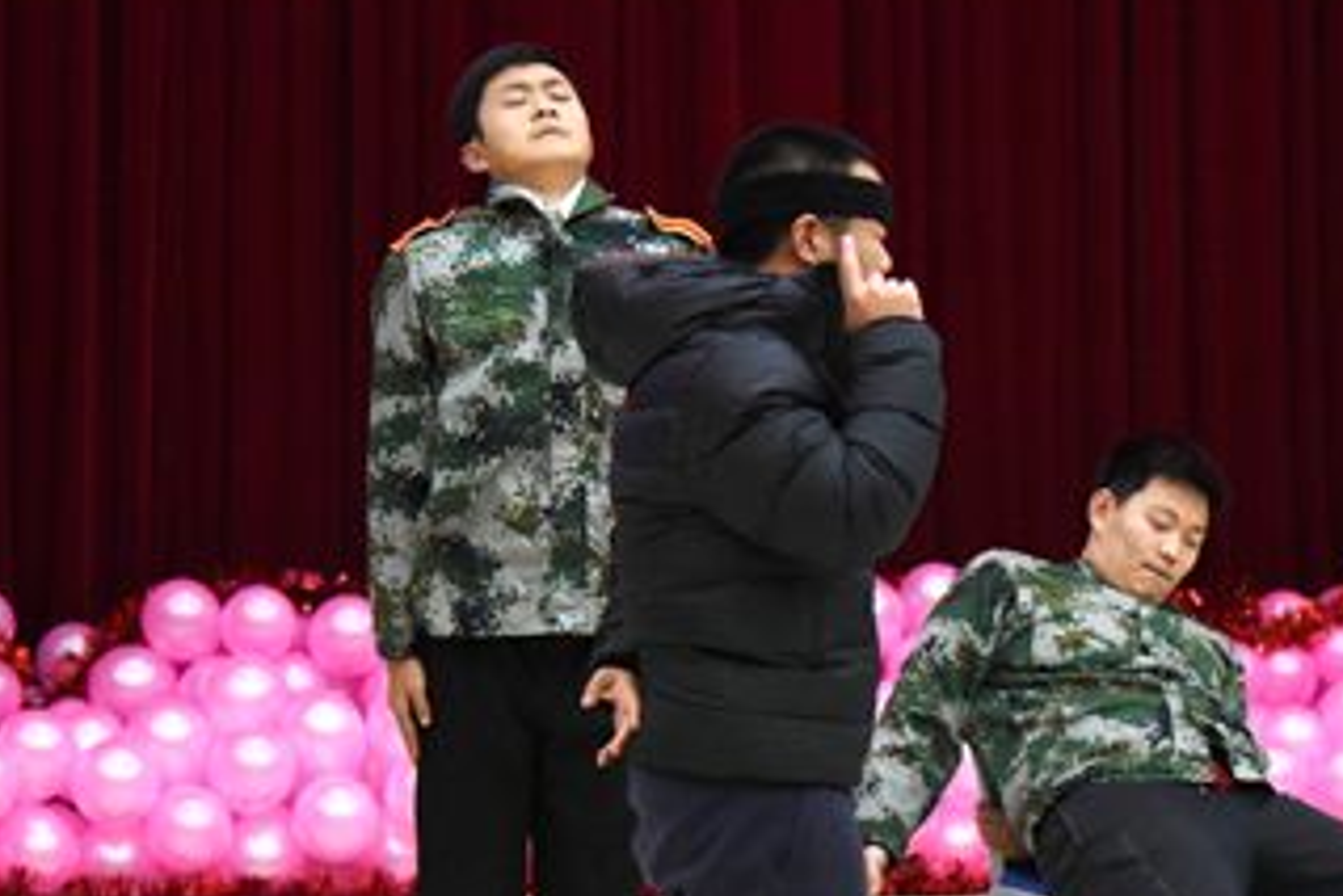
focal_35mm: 141
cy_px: 513
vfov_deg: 9.7
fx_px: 5262
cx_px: 943
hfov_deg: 14.5
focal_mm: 75
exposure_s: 1/250
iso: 3200
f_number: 4
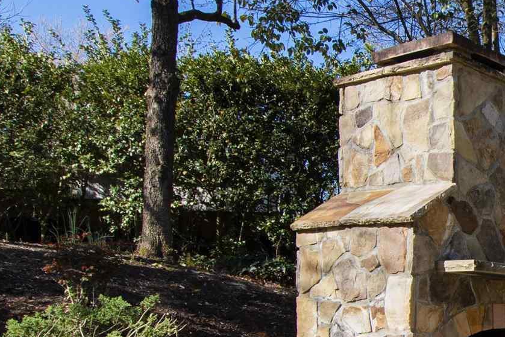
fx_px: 772
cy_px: 342
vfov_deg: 23.5
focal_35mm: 55
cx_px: 660
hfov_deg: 29.2
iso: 250
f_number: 8
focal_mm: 10
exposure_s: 1/320
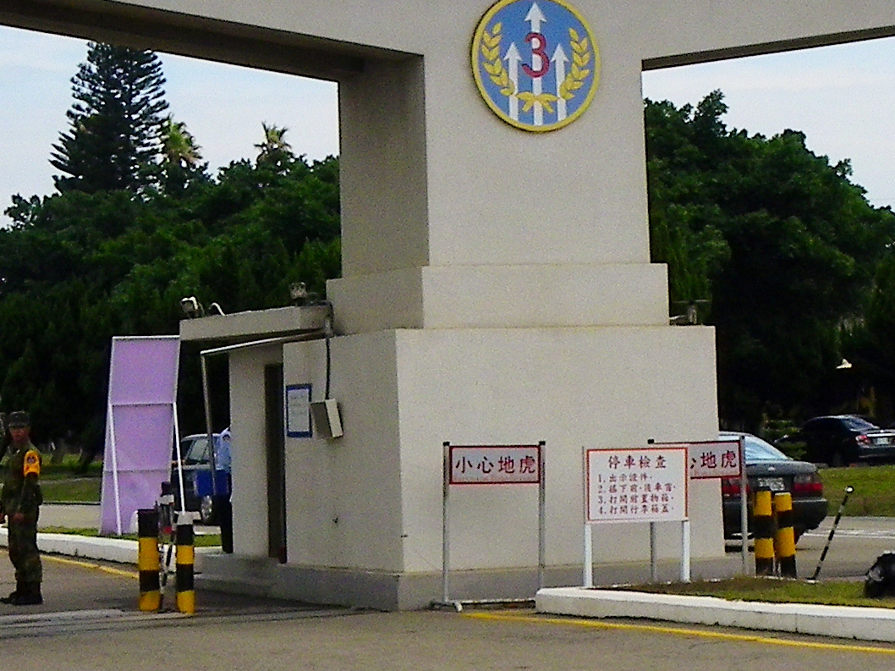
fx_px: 3128
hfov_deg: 16.3
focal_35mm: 121
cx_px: 485
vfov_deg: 12.2
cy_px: 157
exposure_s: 1/400
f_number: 5.6
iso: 64
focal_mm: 5.7
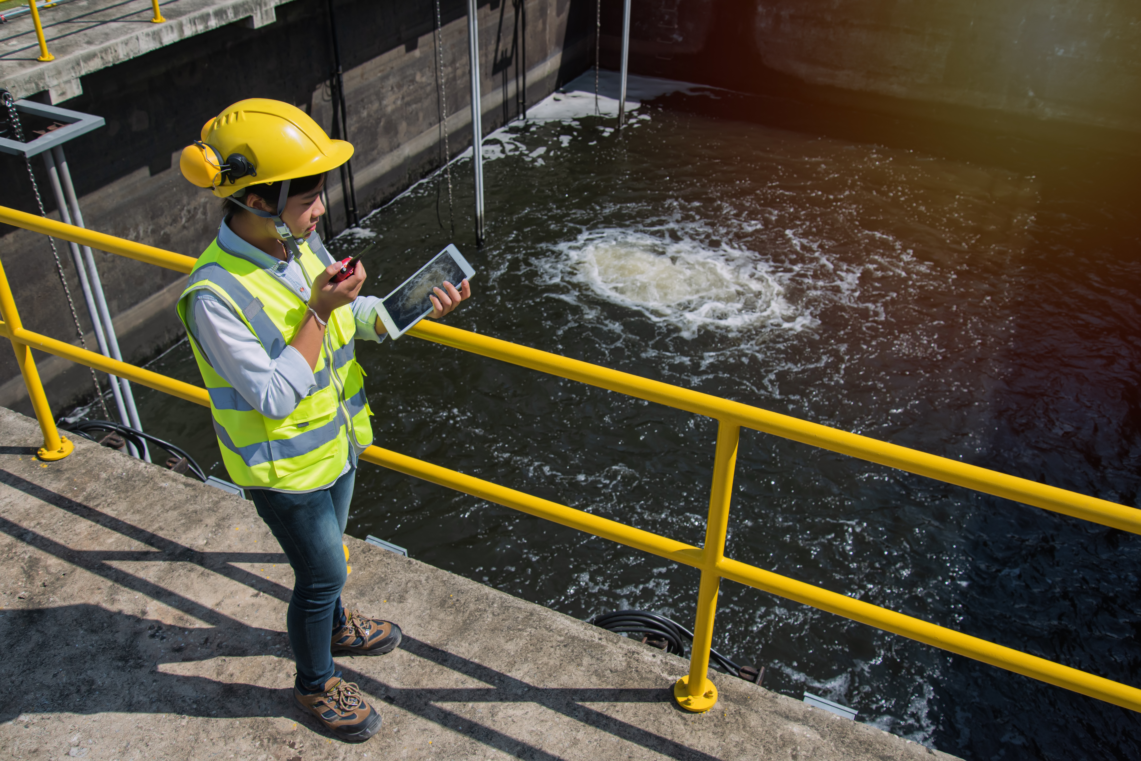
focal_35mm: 32
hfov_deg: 58.7
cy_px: 380
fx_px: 1014
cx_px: 570
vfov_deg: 41.1
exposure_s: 1/1000
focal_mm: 32
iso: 200
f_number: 6.3
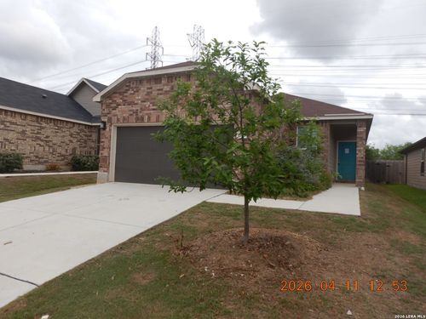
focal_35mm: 24
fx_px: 295
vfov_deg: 56.8
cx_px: 213
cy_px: 160
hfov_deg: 71.6
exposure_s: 1/800
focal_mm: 4.3
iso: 125
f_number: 4.1
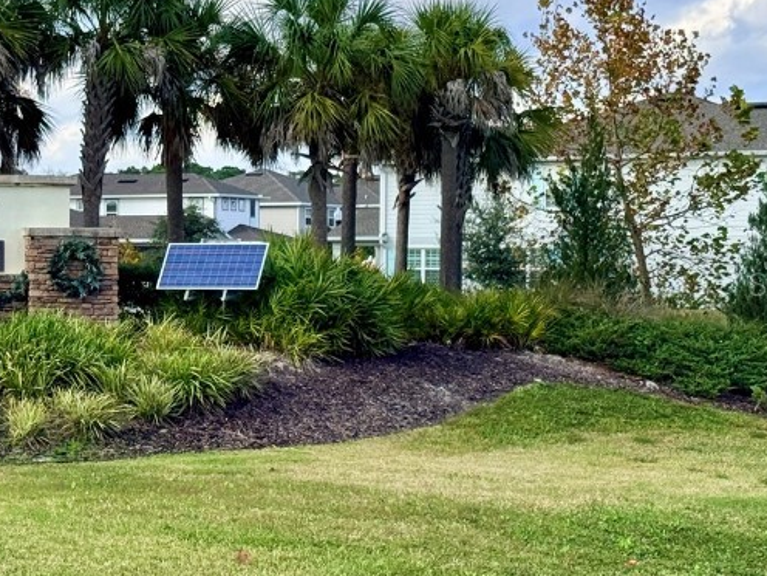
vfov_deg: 14.9
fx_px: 2194
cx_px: 104
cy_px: 283
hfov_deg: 19.5
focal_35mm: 99
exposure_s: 1/3891
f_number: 1.78
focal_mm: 6.76
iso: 100
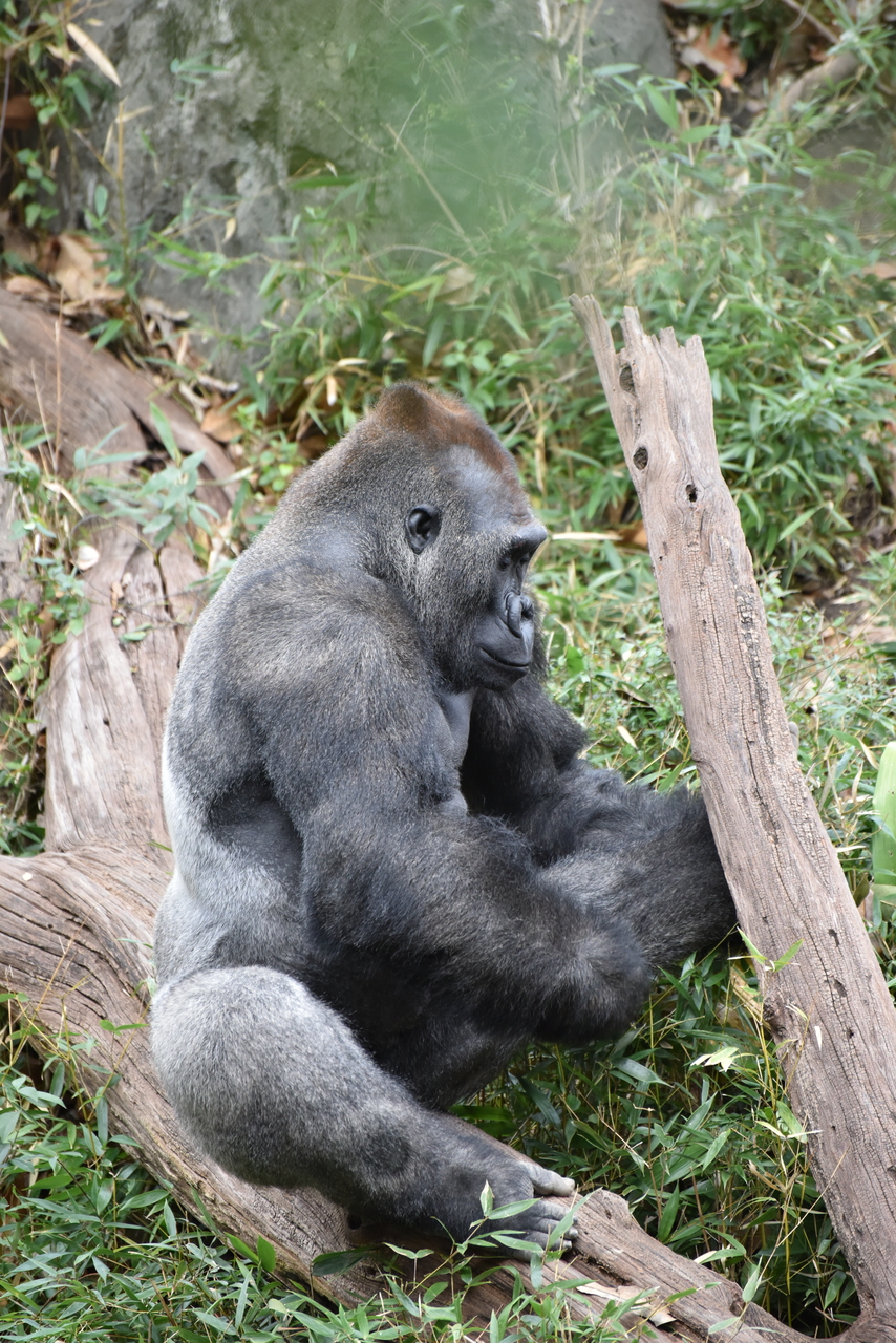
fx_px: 7835
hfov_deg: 6.5
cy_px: 672
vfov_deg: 9.8
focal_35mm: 210
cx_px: 448
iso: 2000
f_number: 5.3
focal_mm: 210
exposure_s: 1/500
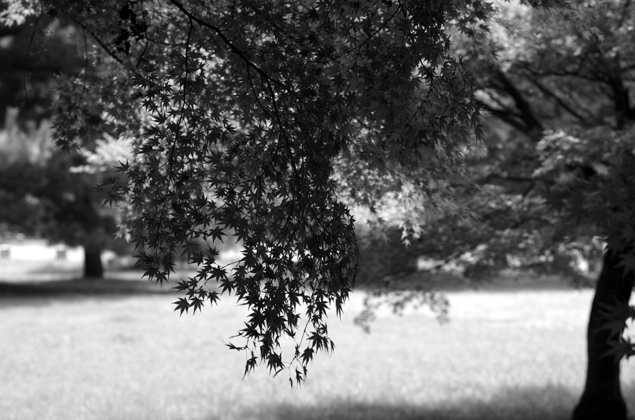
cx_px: 318
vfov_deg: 13.0
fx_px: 1848
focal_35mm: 105
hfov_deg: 19.5
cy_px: 210
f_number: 4
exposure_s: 1/320
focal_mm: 70
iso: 100
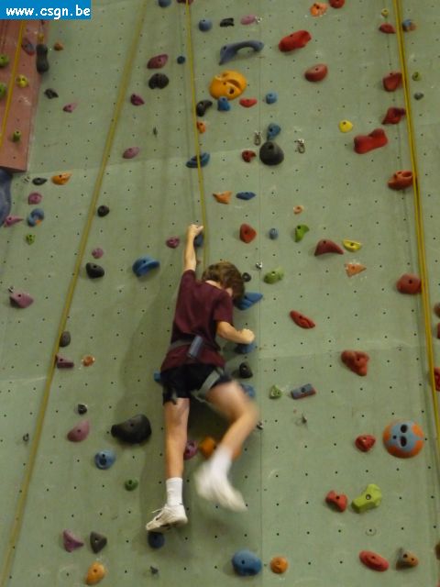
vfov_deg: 31.2
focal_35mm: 62
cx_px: 220
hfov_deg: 23.7
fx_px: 1051
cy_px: 294
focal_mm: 10.5
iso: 800
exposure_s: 1/8
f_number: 4.5
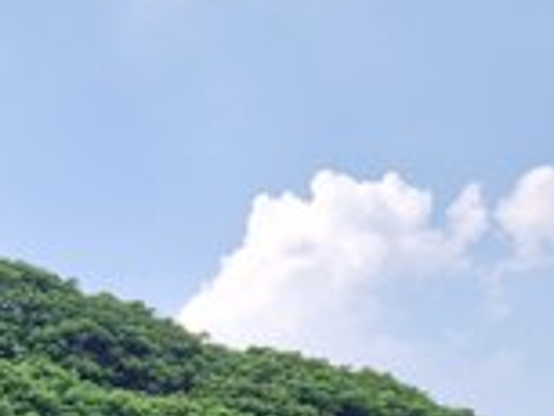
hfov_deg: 24.9
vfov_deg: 17.6
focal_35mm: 75
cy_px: 631
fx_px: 1201
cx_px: 18
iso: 50
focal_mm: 5.4
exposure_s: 1/920
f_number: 1.8
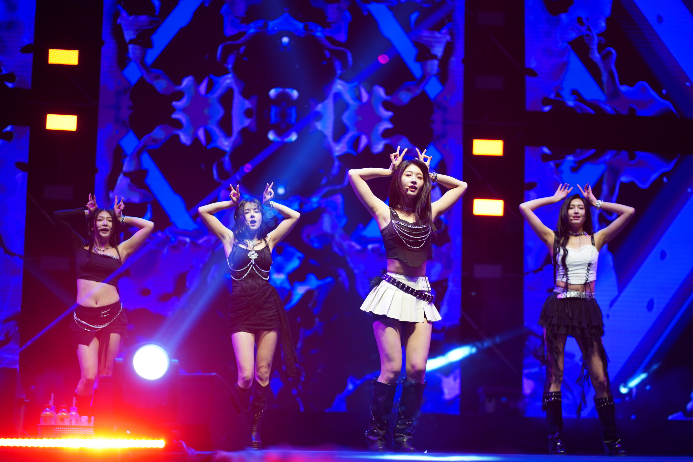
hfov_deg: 23.9
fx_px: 1636
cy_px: 231
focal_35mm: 85
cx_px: 346
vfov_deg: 16.1
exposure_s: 1/400
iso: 500
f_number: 1.8
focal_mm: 85
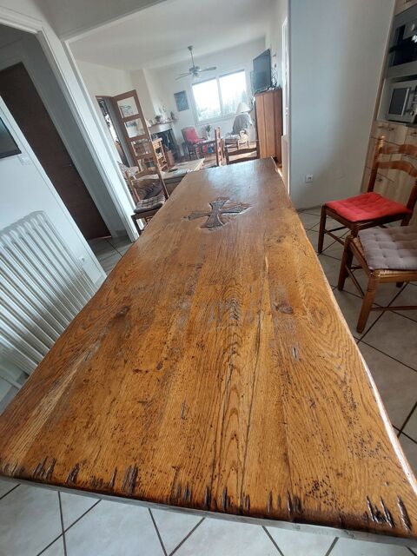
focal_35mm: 13
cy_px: 278
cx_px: 208
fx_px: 209
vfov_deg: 106.2
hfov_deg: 89.9
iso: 80
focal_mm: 1.74
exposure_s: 1/50
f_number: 2.2
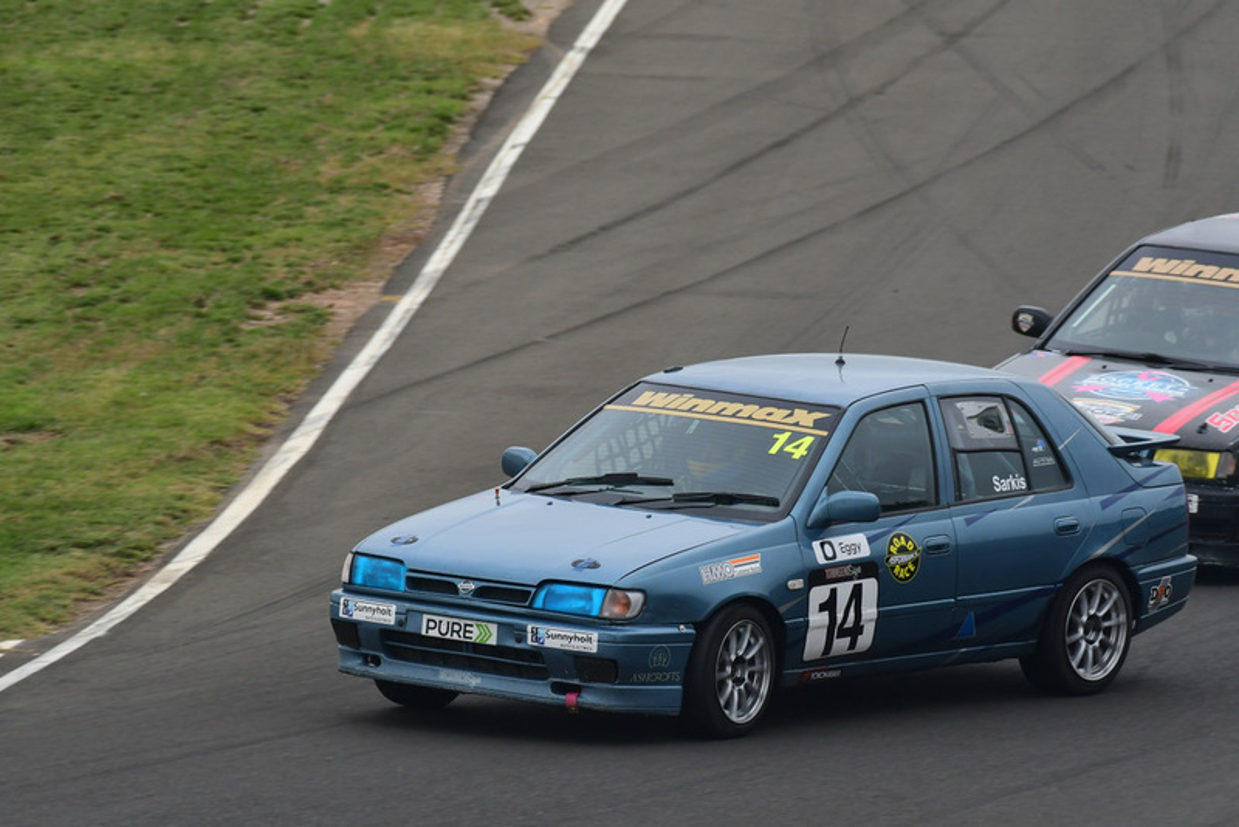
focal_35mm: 750
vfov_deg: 1.8
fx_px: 25820
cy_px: 414
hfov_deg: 2.7
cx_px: 620
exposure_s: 1/640
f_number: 10
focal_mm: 500
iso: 640
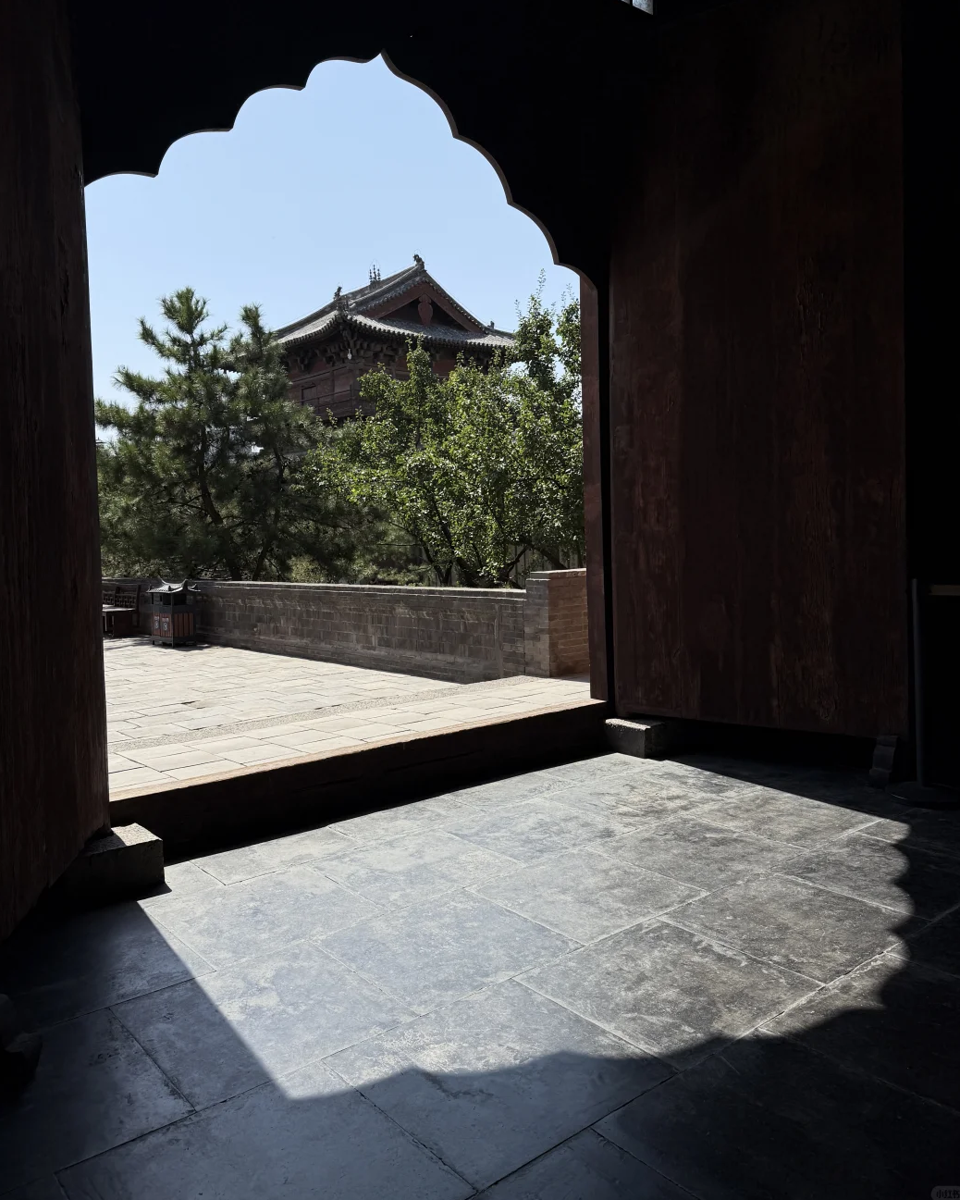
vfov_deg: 65.9
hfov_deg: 54.9
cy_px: 544
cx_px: 474
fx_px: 923
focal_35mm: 26
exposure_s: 1/7353
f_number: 1.78
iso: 80
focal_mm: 6.76
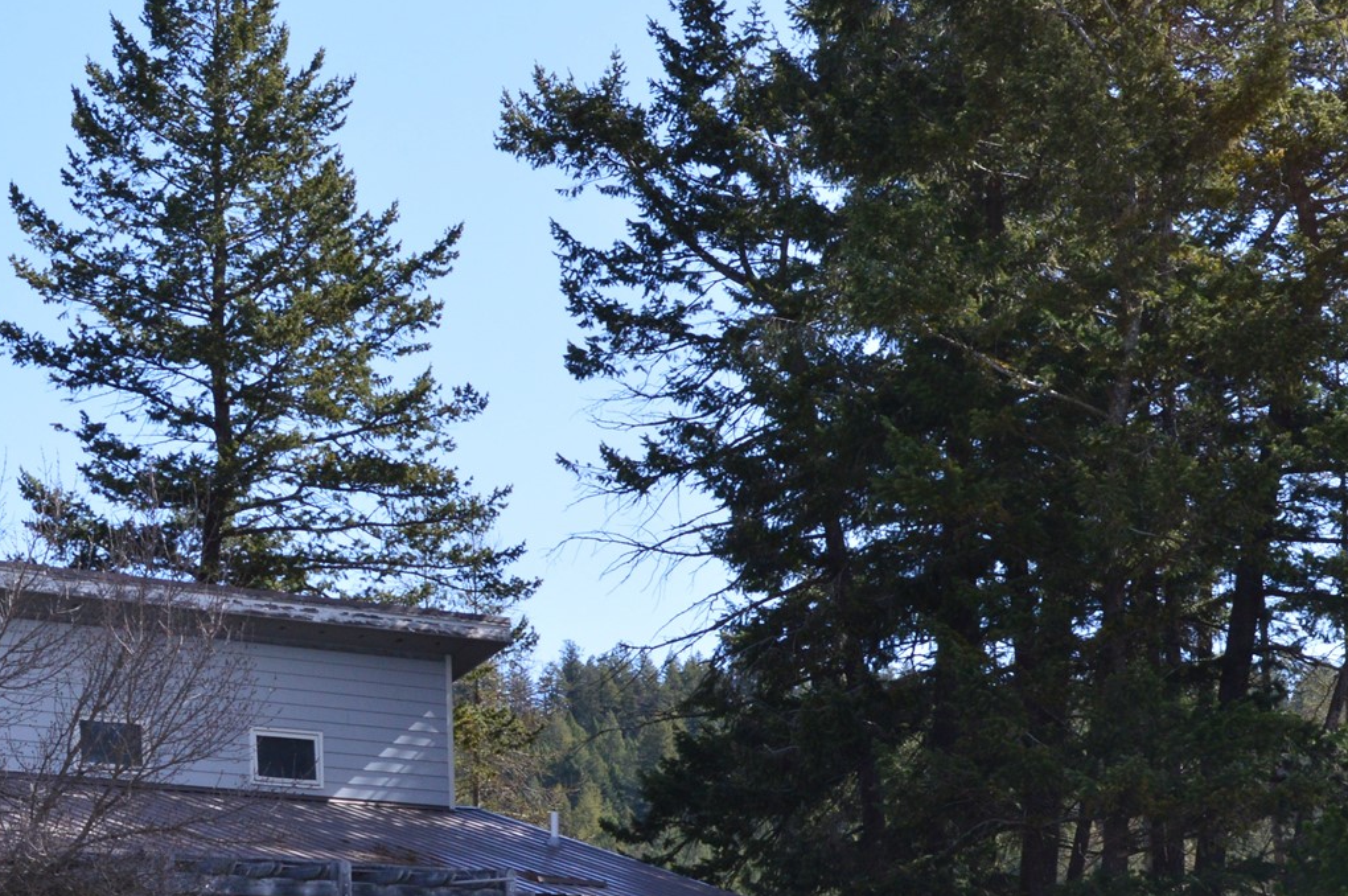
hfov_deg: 15.9
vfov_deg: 10.6
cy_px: 905
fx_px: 4788
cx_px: 239
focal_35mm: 128
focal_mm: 40
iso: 400
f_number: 10
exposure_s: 1/250
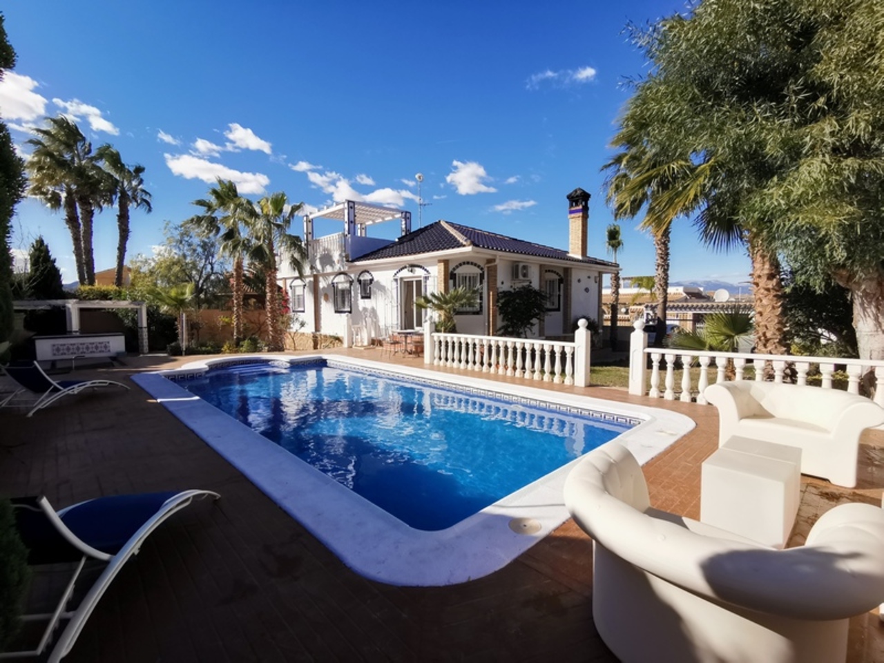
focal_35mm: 16
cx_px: 442
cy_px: 332
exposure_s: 1/2096
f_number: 2.2
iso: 50
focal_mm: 2.35
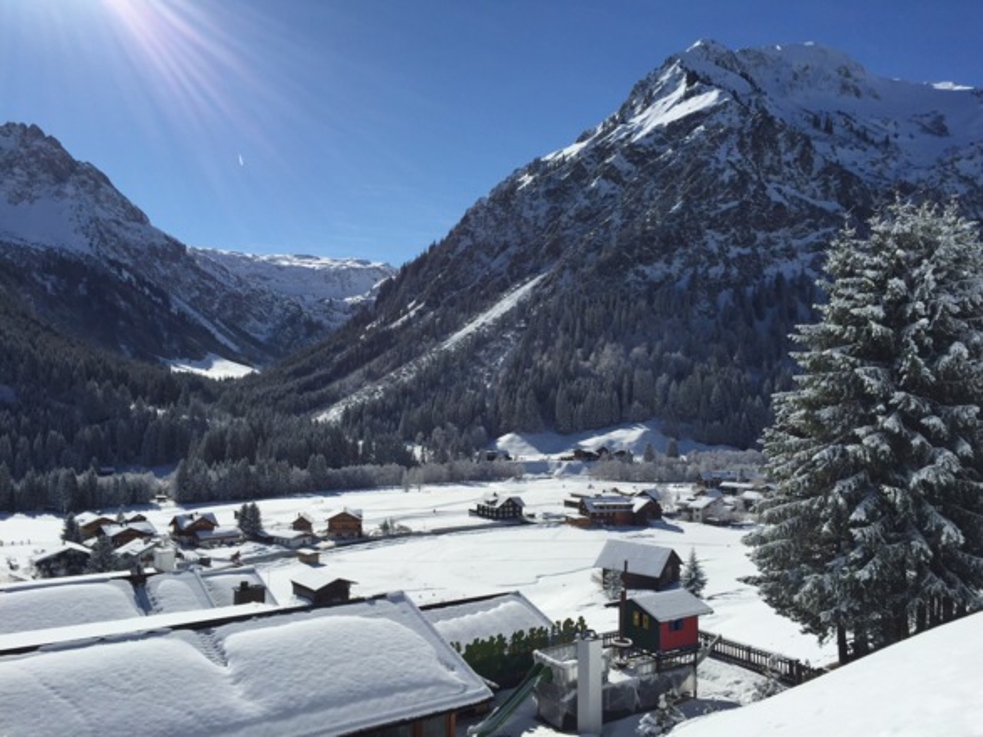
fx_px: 823
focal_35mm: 29
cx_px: 492
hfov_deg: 61.7
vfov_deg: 48.2
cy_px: 368
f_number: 2.2
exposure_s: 1/5650
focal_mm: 4.15
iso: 32
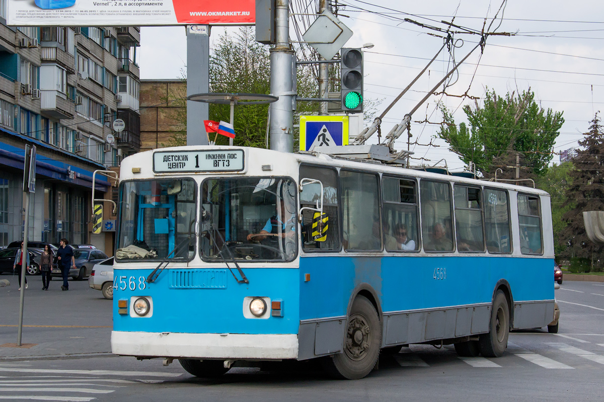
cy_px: 201
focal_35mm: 63
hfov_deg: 31.9
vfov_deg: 21.6
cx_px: 302
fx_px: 1057
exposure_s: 1/800
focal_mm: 42
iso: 400
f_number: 8
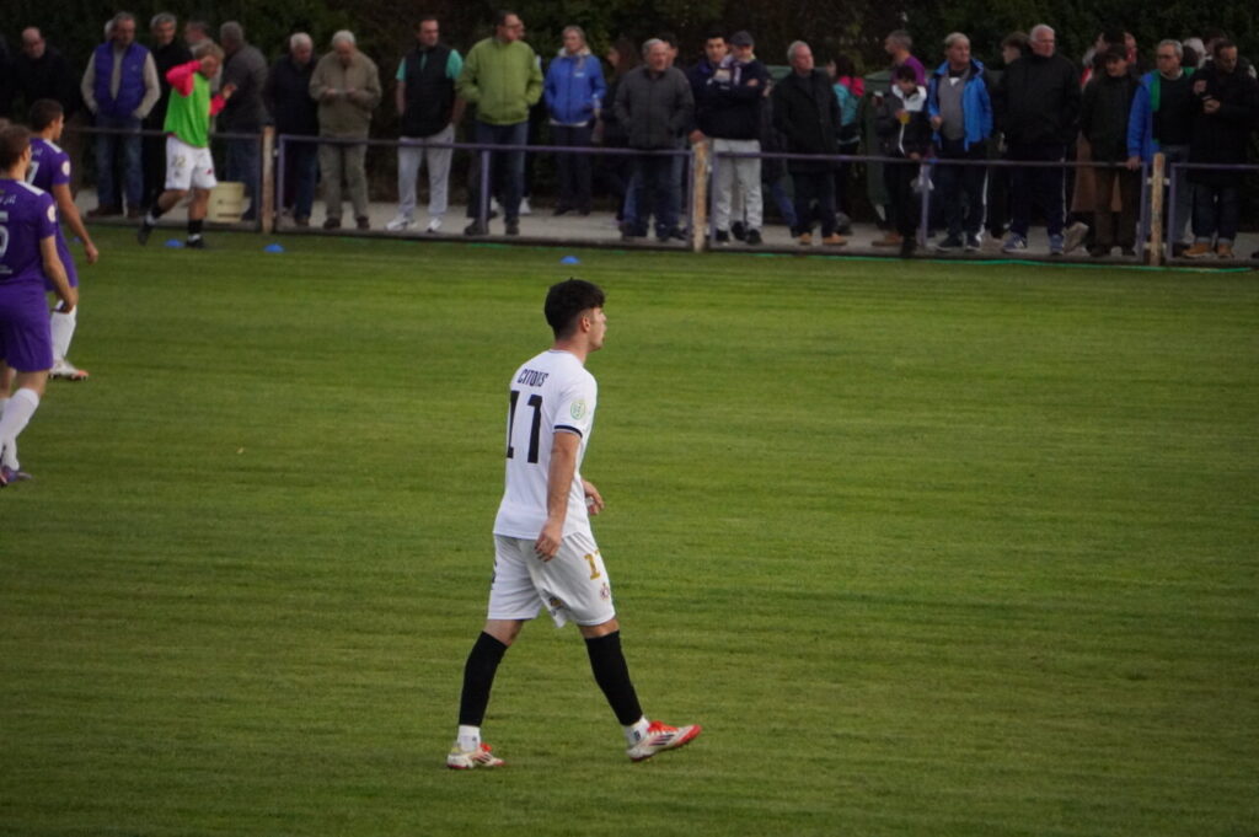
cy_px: 418
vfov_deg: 4.4
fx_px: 11007
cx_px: 630
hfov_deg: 6.5
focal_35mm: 315
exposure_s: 1/2500
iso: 6400
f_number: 6.3
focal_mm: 210
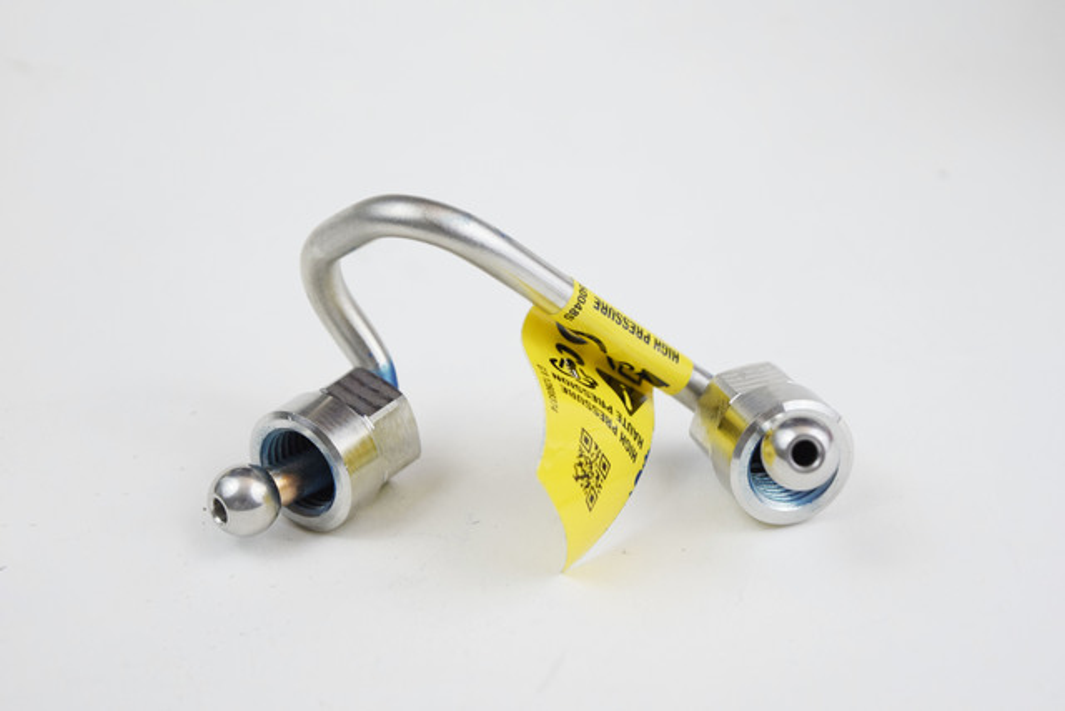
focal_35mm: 82
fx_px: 2441
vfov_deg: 16.6
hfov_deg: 24.6
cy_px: 356
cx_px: 532
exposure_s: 1/60
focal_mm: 55
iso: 1100
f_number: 5.6
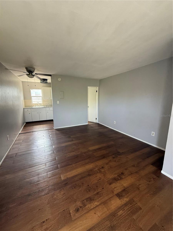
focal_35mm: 14
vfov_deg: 102.1
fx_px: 93
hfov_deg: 85.7
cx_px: 86
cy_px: 116
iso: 320
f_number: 2.2
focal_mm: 2.22
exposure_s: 1/99
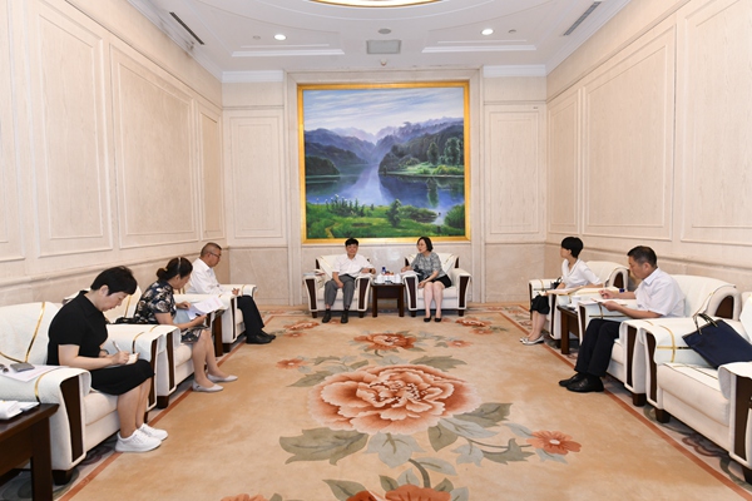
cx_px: 376
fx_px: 439
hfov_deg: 81.2
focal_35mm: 21
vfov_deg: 59.5
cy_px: 250
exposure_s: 1/60
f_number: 7.1
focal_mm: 21
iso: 1600
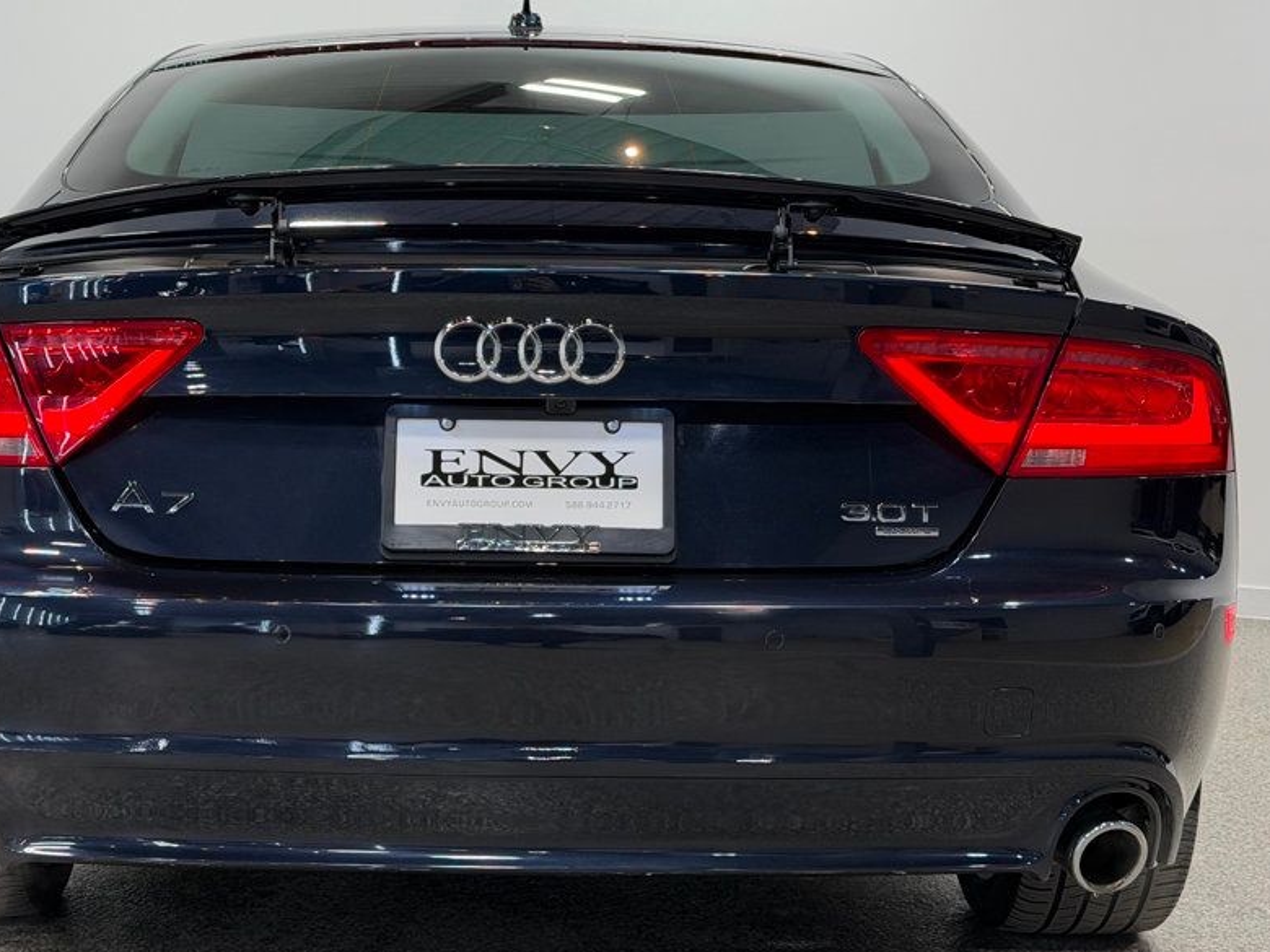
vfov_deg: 23.3
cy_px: 430
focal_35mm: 63
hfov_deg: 30.6
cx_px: 513
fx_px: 2311
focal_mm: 6.76
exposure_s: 1/120
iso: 50
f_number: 1.78
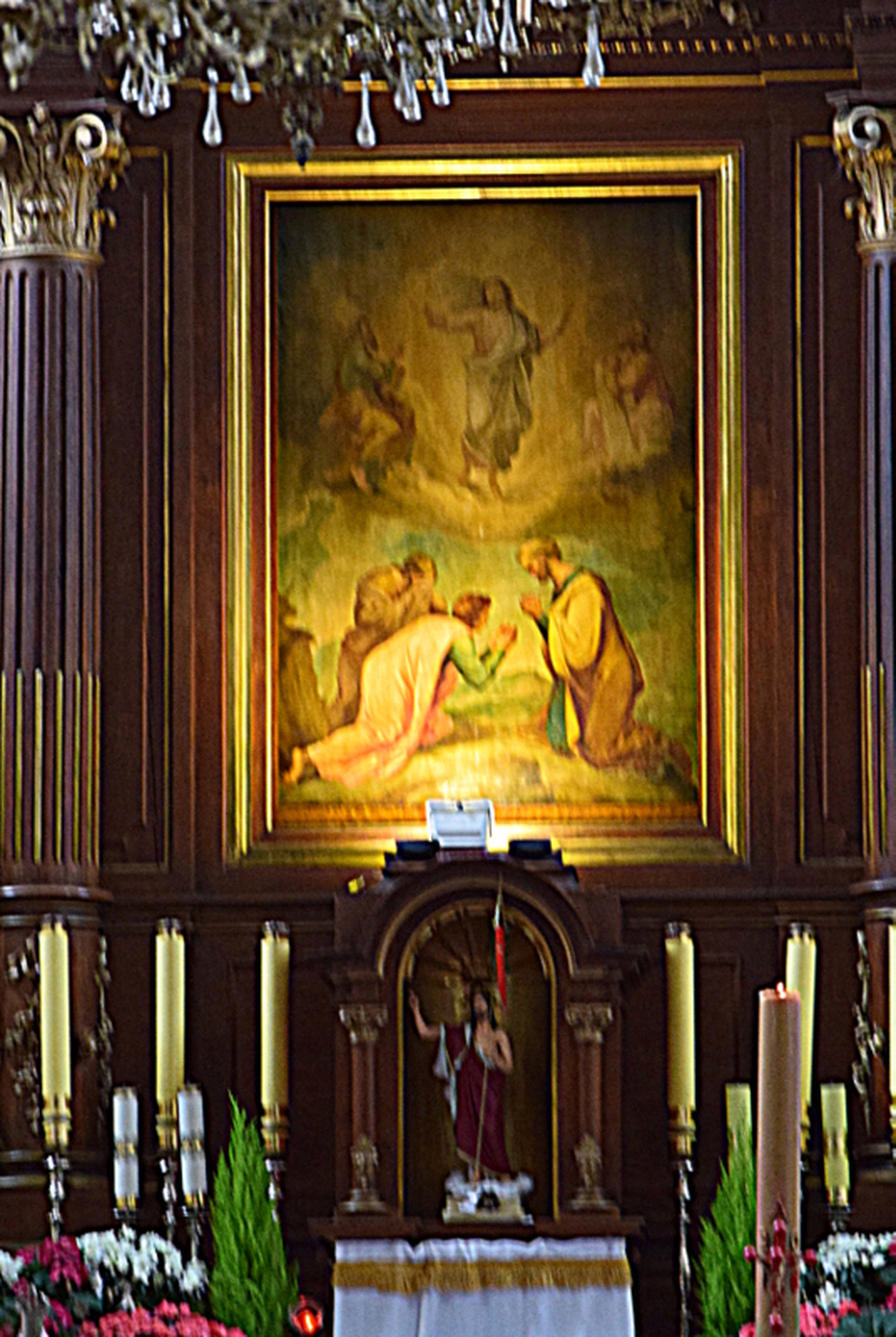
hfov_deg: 8.7
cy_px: 668
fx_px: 5859
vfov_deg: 13.0
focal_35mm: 158
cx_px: 448
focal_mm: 105
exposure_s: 1/8
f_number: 5.6
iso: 1600
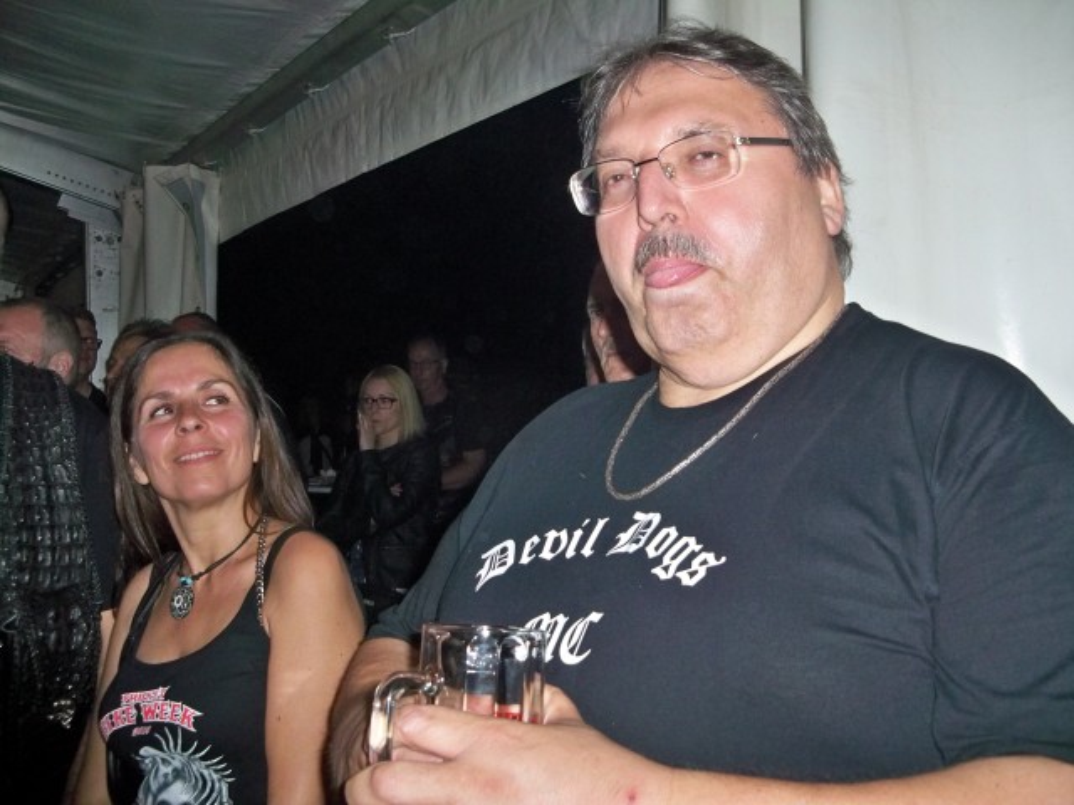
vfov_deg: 40.7
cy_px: 402
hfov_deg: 52.6
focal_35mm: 35
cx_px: 537
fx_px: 1086
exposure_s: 1/30
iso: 200
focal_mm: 6.2
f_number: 3.5
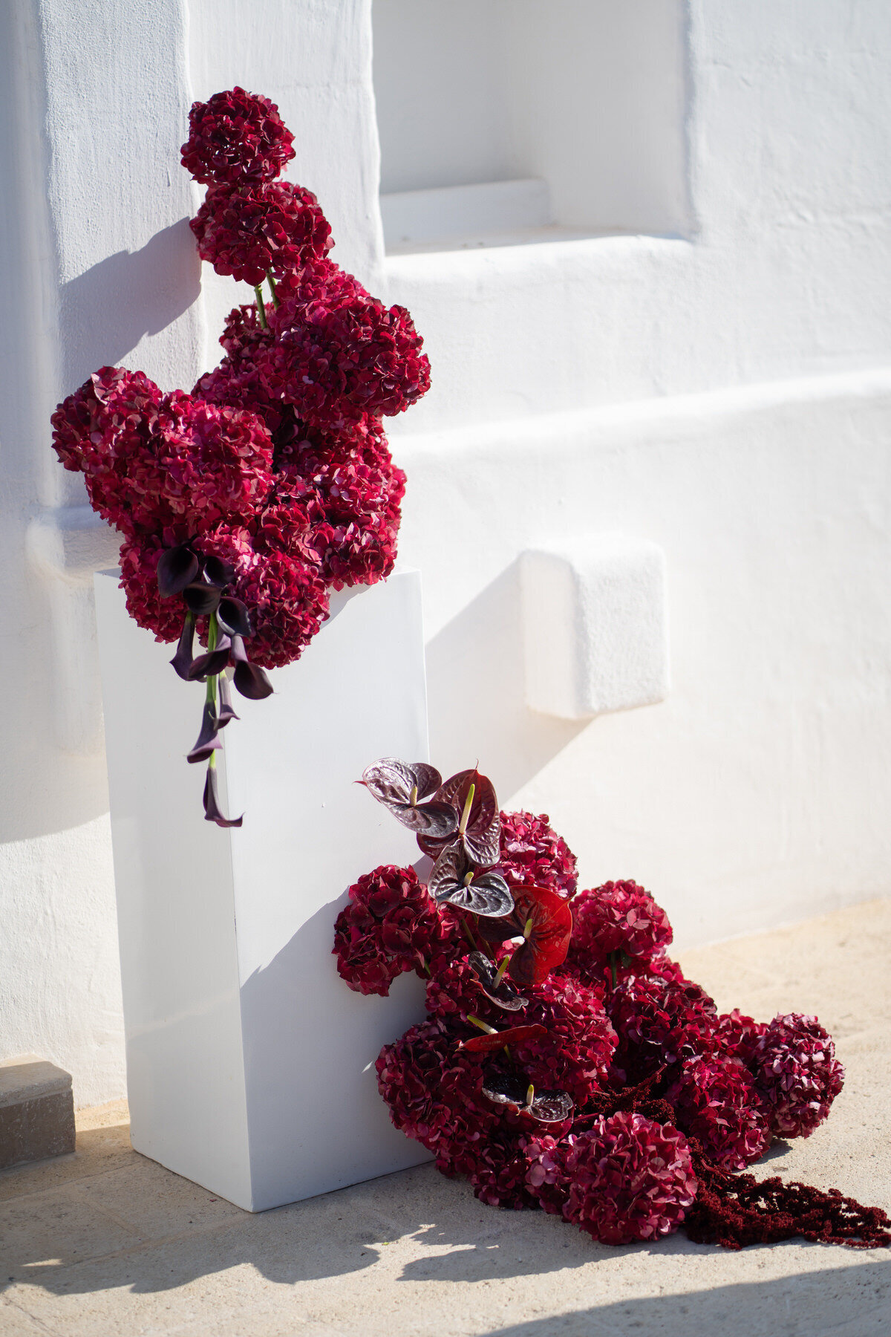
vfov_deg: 23.9
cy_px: 668
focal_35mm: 85
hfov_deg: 16.1
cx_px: 446
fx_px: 3155
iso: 125
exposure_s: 1/5000
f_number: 1.8
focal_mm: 85
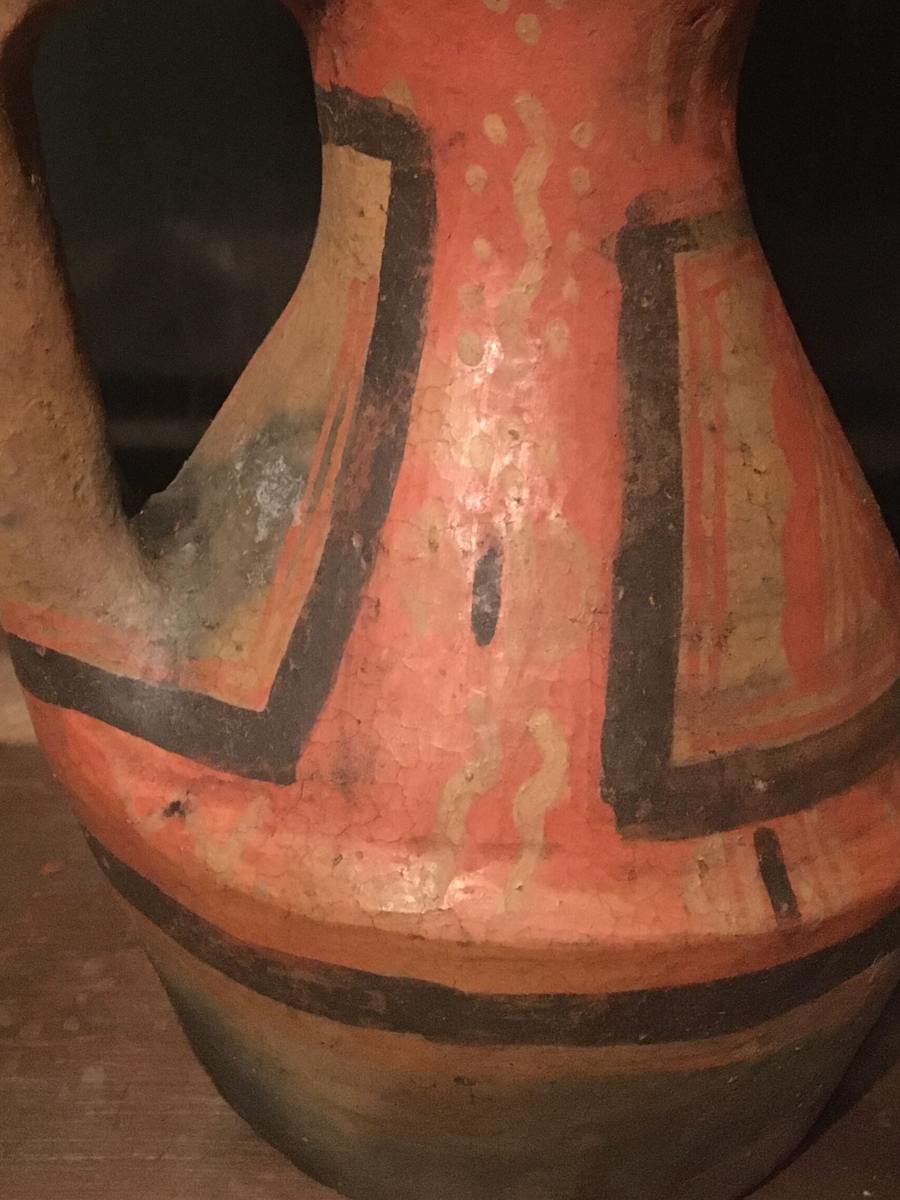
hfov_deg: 28.3
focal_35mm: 51
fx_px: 1768
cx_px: 274
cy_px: 330
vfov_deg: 36.8
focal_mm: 4.15
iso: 800
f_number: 2.2
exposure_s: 1/17
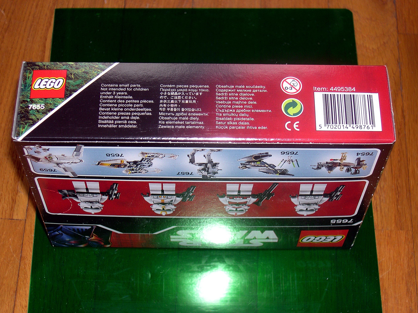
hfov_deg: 27.0
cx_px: 209
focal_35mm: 72
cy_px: 156
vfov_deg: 20.4
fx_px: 869
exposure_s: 1/60
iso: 100
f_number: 3.8
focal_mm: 15.3
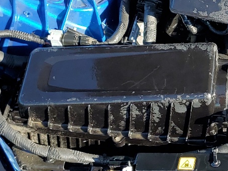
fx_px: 606
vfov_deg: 16.1
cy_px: 72
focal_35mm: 92
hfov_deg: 19.8
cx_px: 286
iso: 50
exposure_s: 1/526
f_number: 1.5
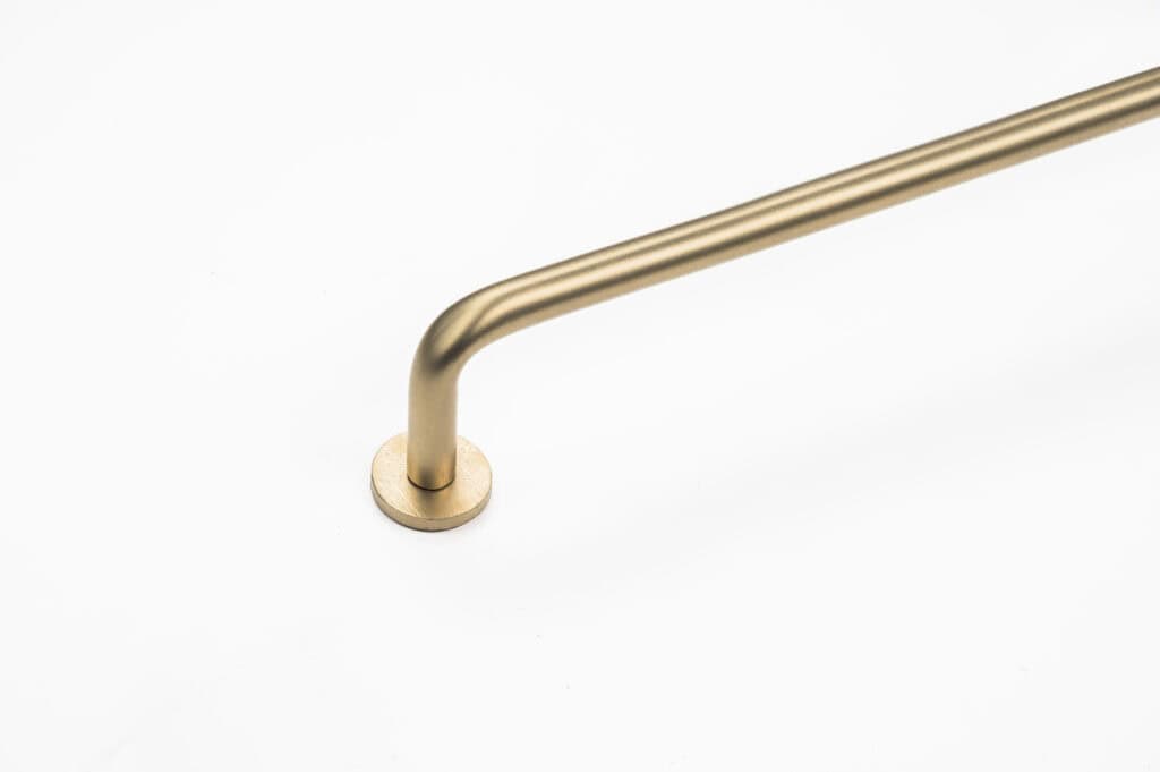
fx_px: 2254
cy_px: 386
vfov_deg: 19.4
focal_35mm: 70
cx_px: 580
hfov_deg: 28.9
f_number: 8
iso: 200
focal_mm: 70
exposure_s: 1/160
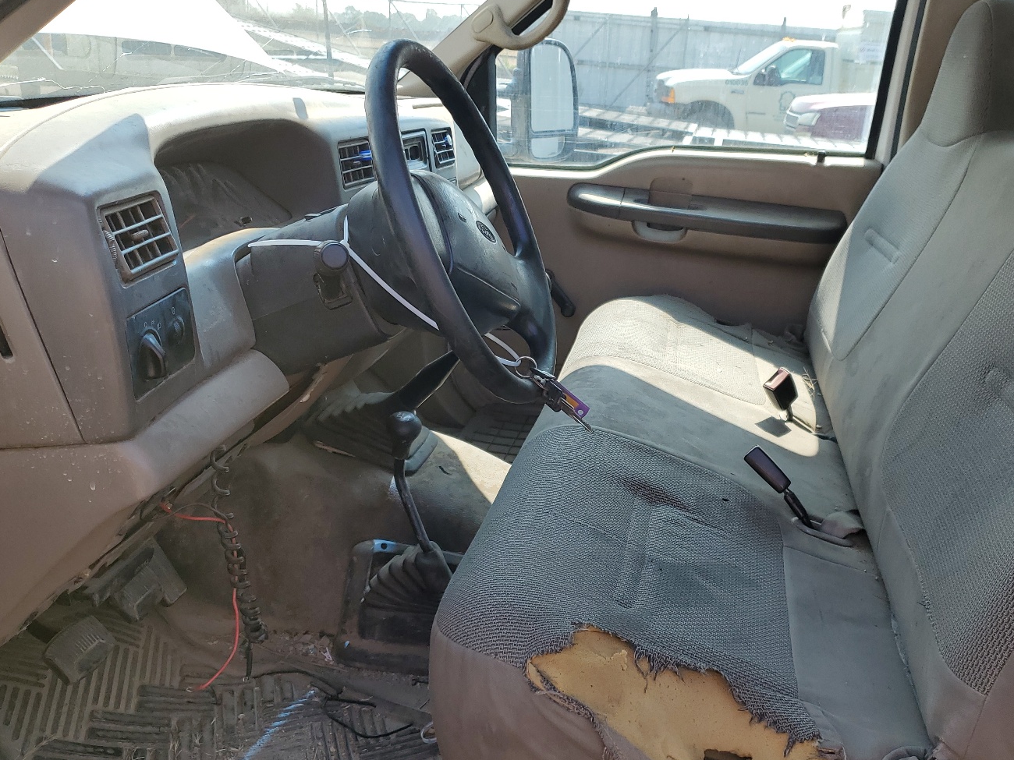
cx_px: 580
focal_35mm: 32
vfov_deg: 44.0
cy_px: 450
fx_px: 937
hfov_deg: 56.6
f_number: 1.5
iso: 50
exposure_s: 1/909
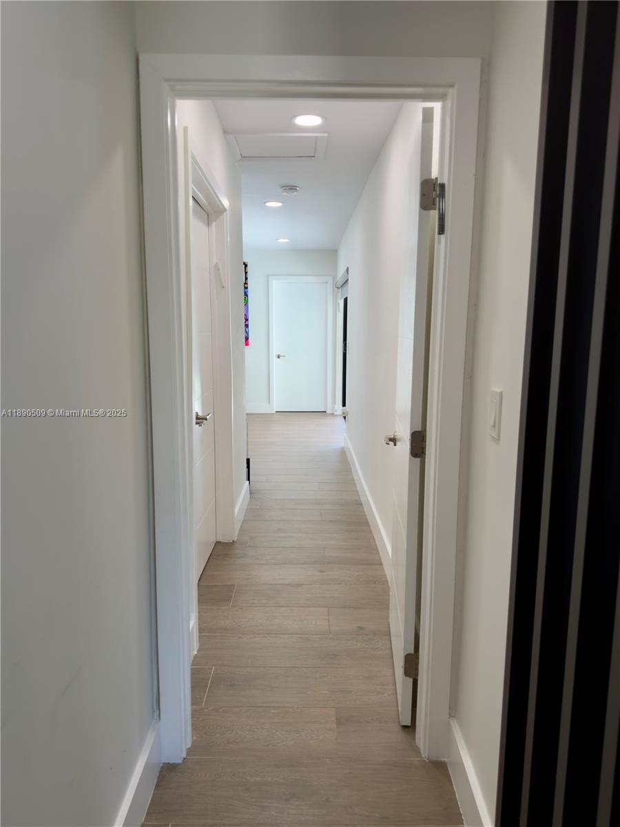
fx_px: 573
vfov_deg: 71.6
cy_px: 414
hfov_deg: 56.8
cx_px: 310
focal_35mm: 24
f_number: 1.78
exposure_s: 1/120
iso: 64
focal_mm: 6.76
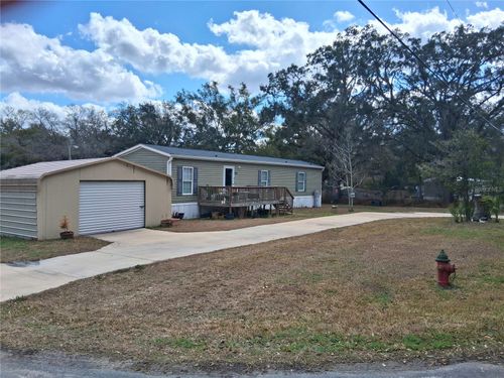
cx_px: 252
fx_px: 379
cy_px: 189
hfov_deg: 67.3
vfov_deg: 53.1
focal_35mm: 26
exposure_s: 1/897
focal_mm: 3.98
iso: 25
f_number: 1.8
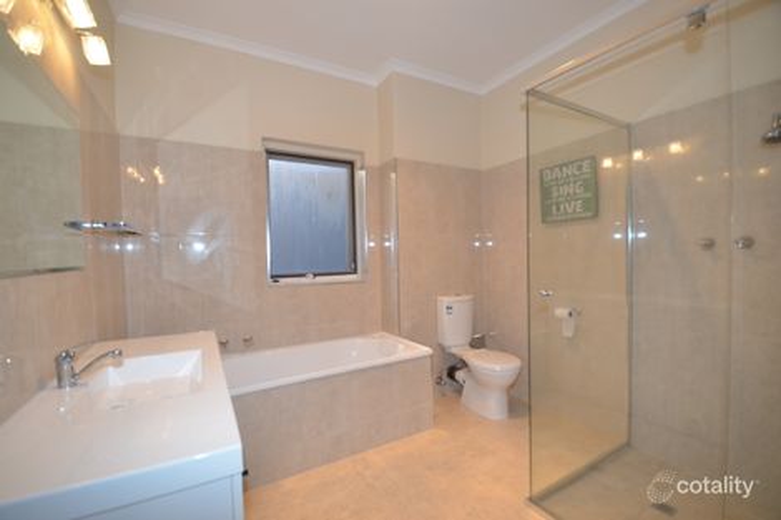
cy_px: 260
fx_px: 325
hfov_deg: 100.4
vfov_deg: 77.3
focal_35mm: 15
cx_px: 390
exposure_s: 1/60
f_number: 4
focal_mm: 10
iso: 220
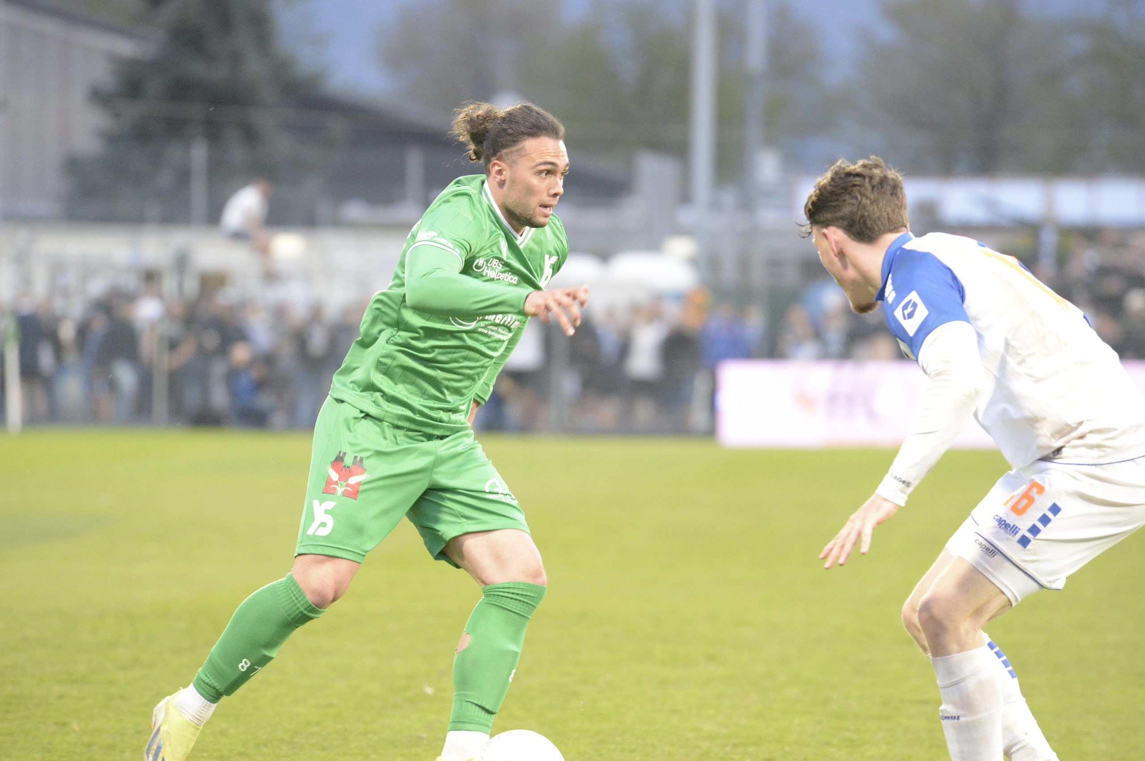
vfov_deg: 4.9
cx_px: 572
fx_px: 8896
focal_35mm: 280
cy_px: 380
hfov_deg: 7.4
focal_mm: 280
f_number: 5.3
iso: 8000
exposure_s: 1/640
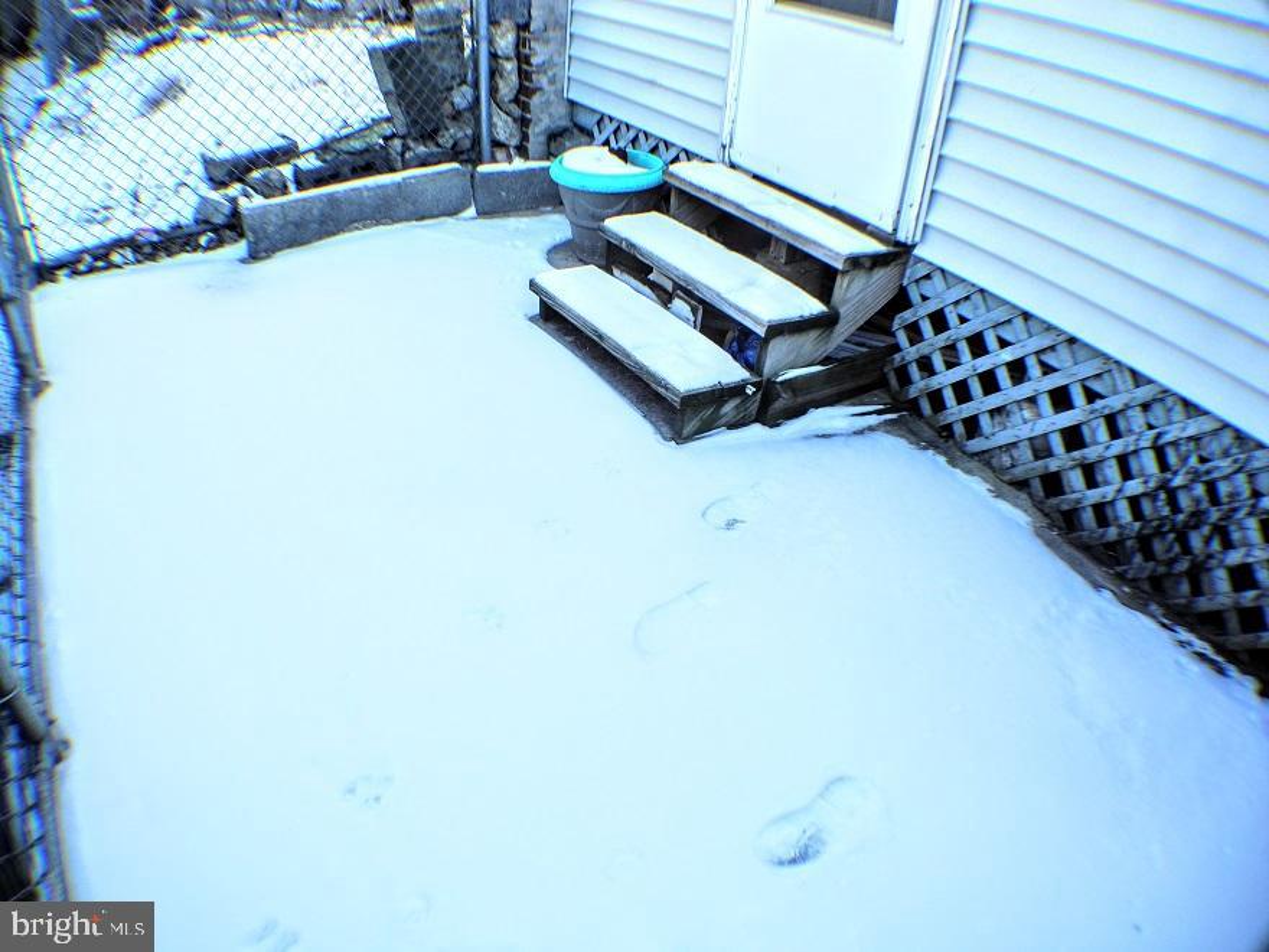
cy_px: 476
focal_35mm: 28
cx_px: 634
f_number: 2.8
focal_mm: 6
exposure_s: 1/344
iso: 100
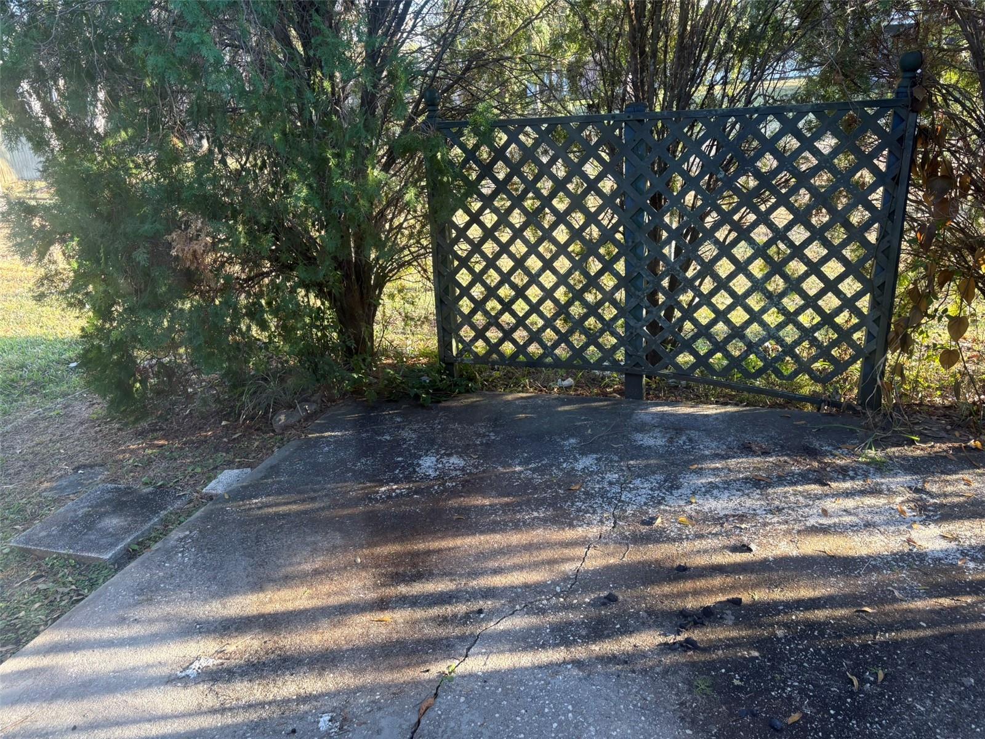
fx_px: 740
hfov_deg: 67.3
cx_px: 492
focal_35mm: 26
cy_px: 370
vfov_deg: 53.1
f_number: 1.6
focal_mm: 5.96
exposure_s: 1/121
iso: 80
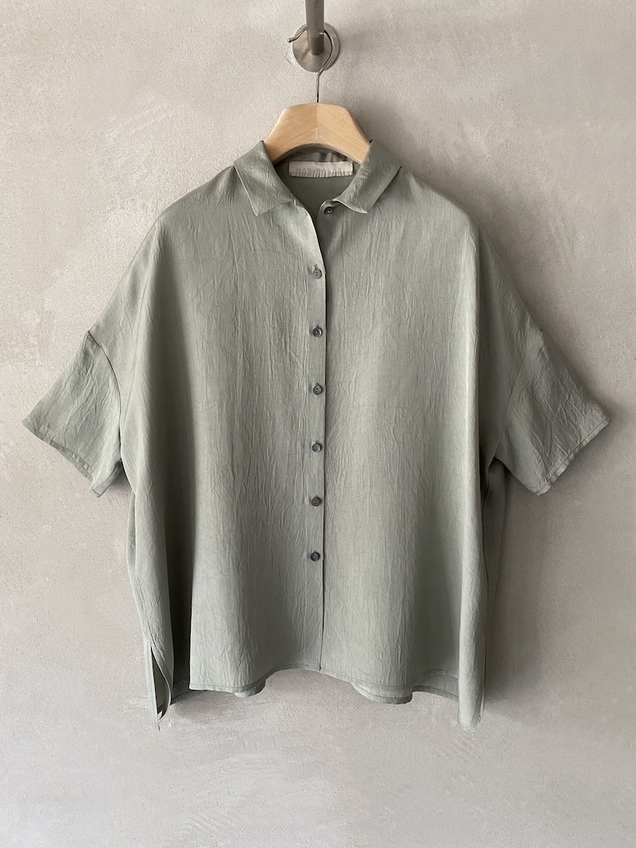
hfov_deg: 53.1
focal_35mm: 26
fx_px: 637
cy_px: 424
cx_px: 318
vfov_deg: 67.3
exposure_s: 1/60
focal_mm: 4.25
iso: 200
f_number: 1.8
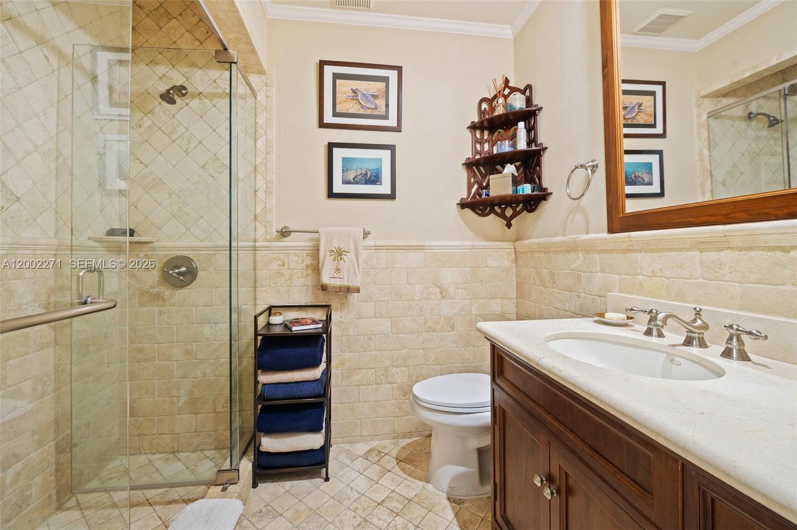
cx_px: 398
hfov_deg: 104.3
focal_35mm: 14
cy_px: 265
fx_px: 310
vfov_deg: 81.1
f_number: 8
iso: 200
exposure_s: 2
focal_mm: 14
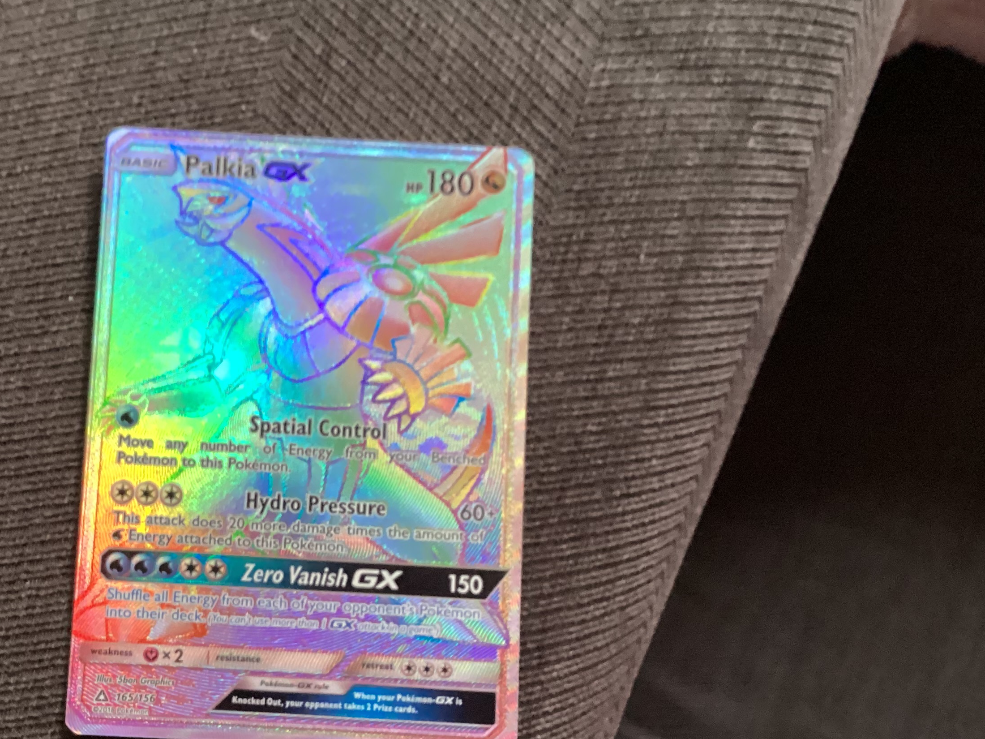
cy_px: 478
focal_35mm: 46
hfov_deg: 40.5
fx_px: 1309
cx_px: 295
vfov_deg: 31.3
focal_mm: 3.3
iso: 320
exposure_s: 1/40
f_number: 2.4
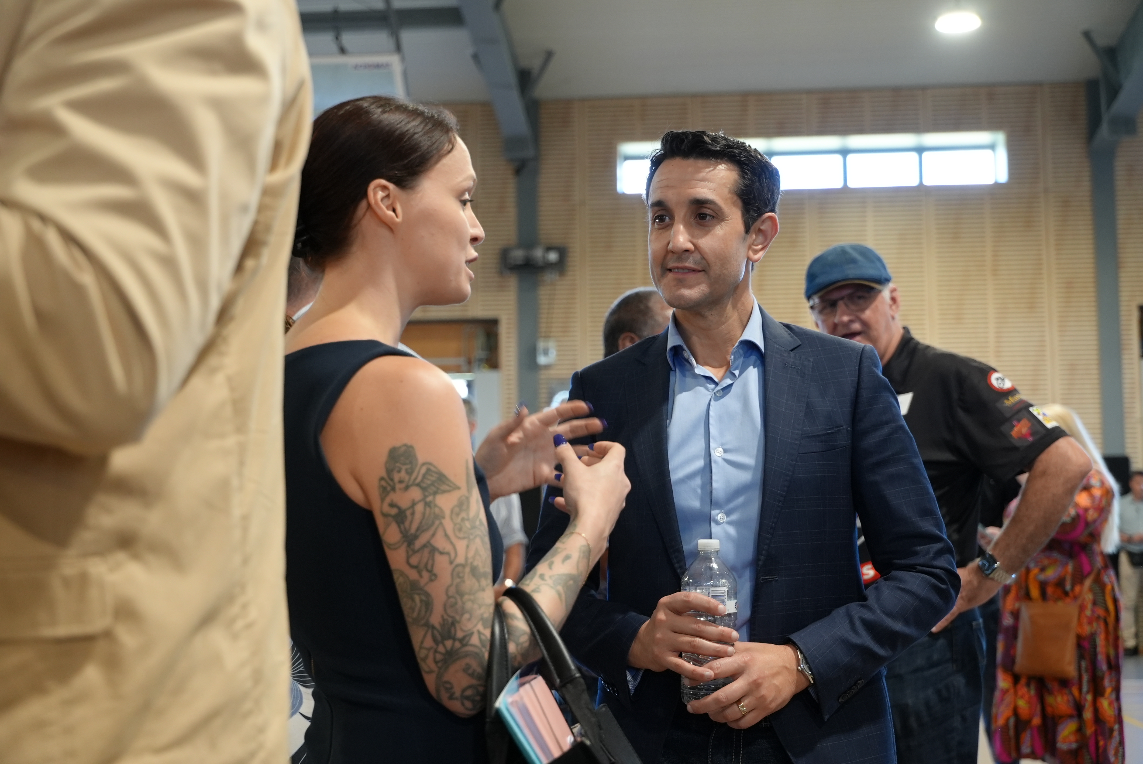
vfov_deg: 28.1
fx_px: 1525
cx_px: 572
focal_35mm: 48
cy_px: 382
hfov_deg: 41.1
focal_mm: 48
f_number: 4
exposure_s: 1/160
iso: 2500
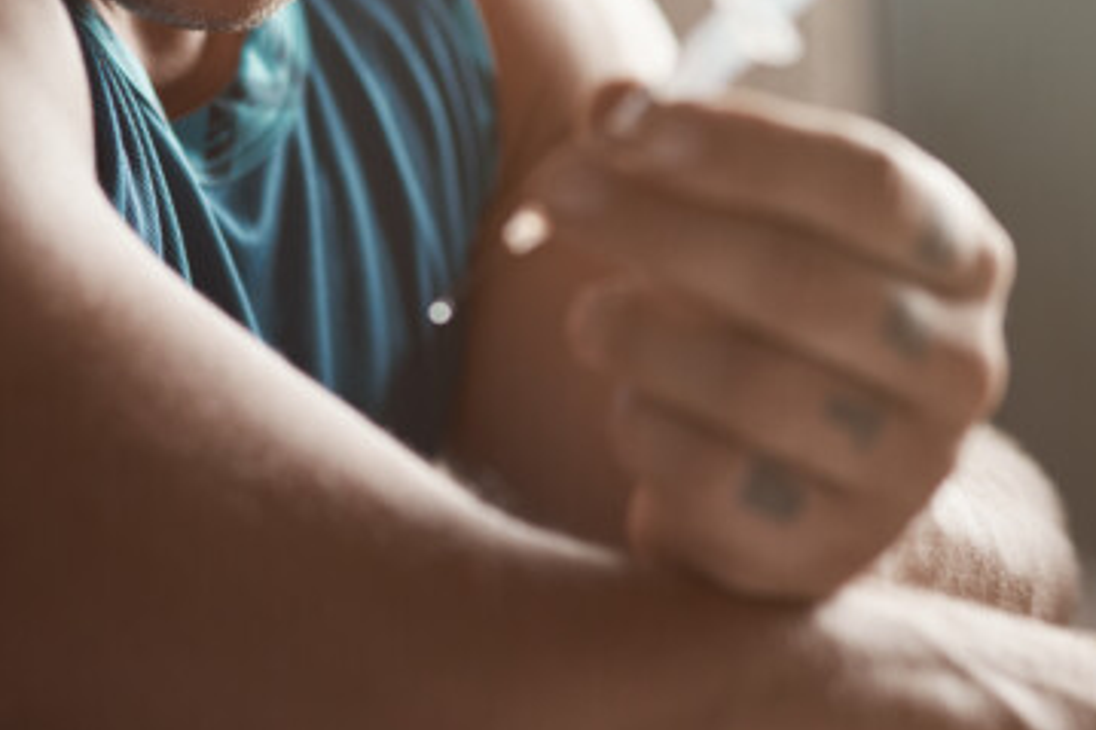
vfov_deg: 9.6
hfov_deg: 14.5
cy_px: 156
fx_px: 4321
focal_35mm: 142
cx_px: 543
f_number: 2
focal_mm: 85
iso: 400
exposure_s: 1/160
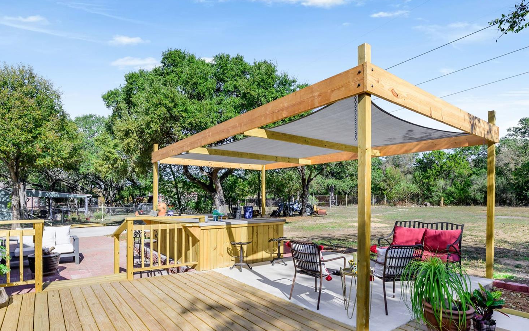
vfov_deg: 59.0
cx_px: 248
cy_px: 204
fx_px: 288
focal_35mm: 20
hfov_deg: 85.0
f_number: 11
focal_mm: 14
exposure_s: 1/1000
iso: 800
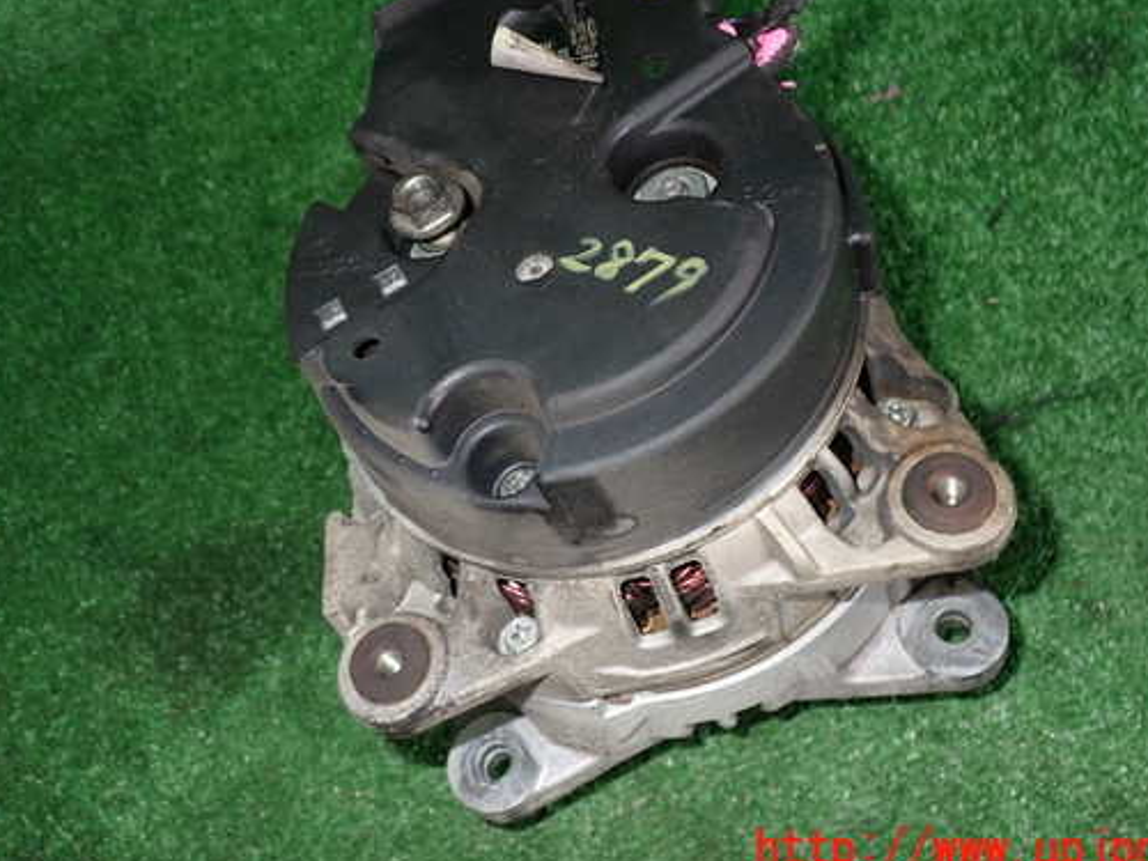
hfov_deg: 51.4
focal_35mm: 36
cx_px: 585
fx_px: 1194
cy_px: 363
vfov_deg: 39.6
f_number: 6.3
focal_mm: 5.4
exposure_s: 1/30
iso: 200
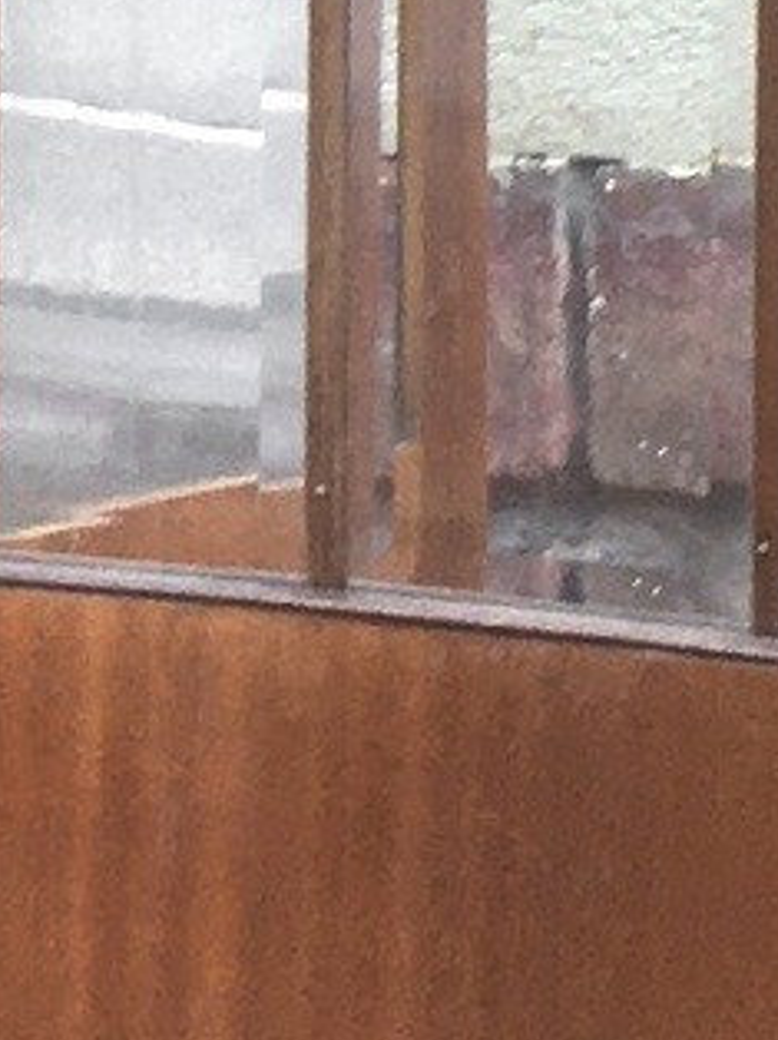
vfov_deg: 10.6
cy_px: -126
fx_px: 5551
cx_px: -967
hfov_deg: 7.6
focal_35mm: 185
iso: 32
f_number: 2.2
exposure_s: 1/100
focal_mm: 4.15
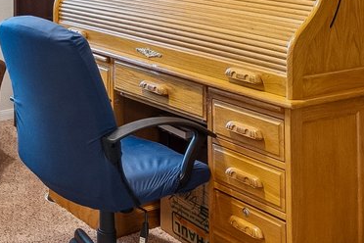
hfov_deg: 29.1
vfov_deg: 18.9
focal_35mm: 66
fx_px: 667
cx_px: 26
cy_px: -83
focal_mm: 12
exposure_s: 1/4
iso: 640
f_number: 8
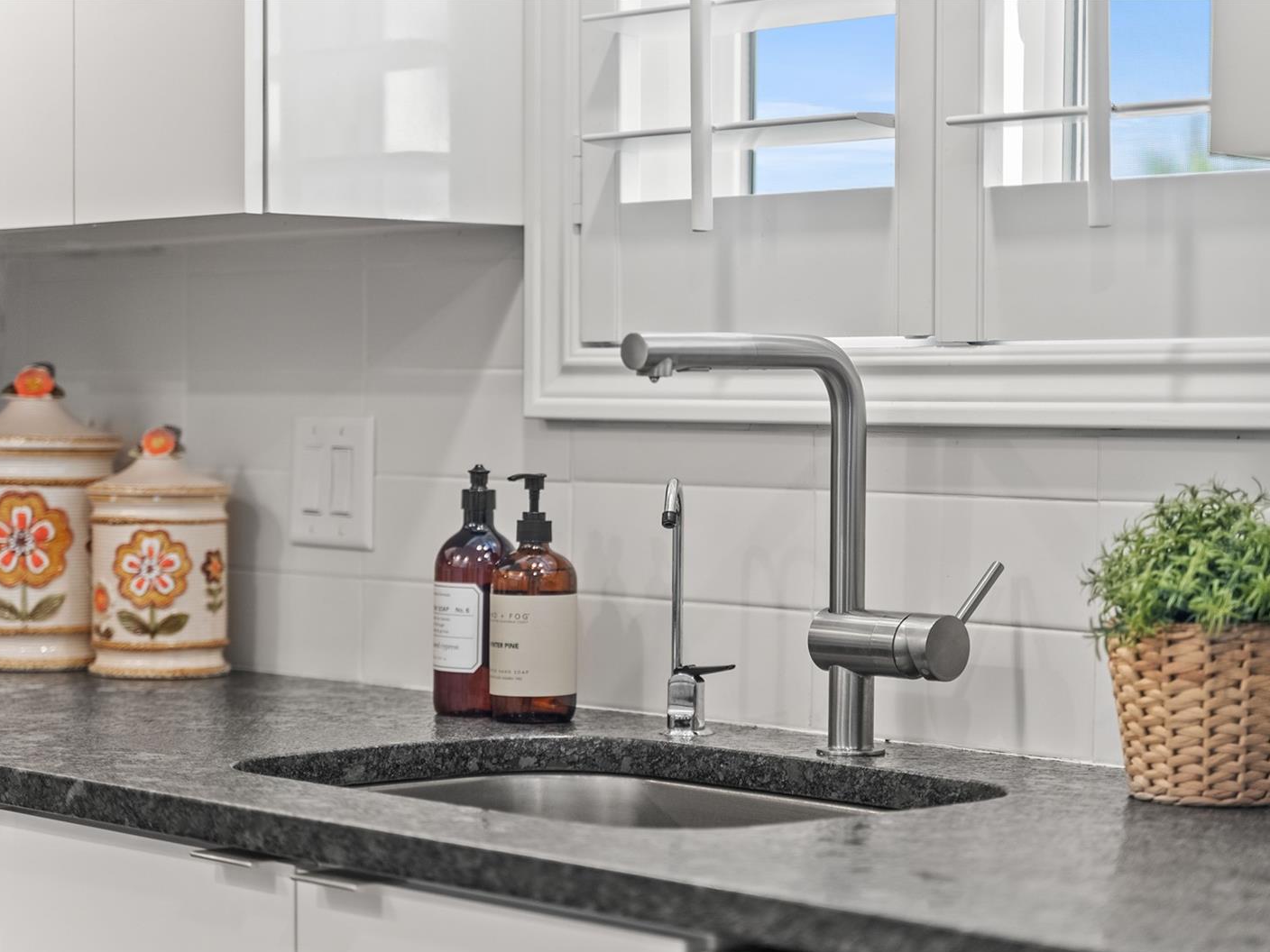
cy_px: 480
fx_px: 3008
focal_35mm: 82
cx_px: 649
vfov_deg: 18.0
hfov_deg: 23.8
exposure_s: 1/60
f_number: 2.8
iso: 400
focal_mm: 75
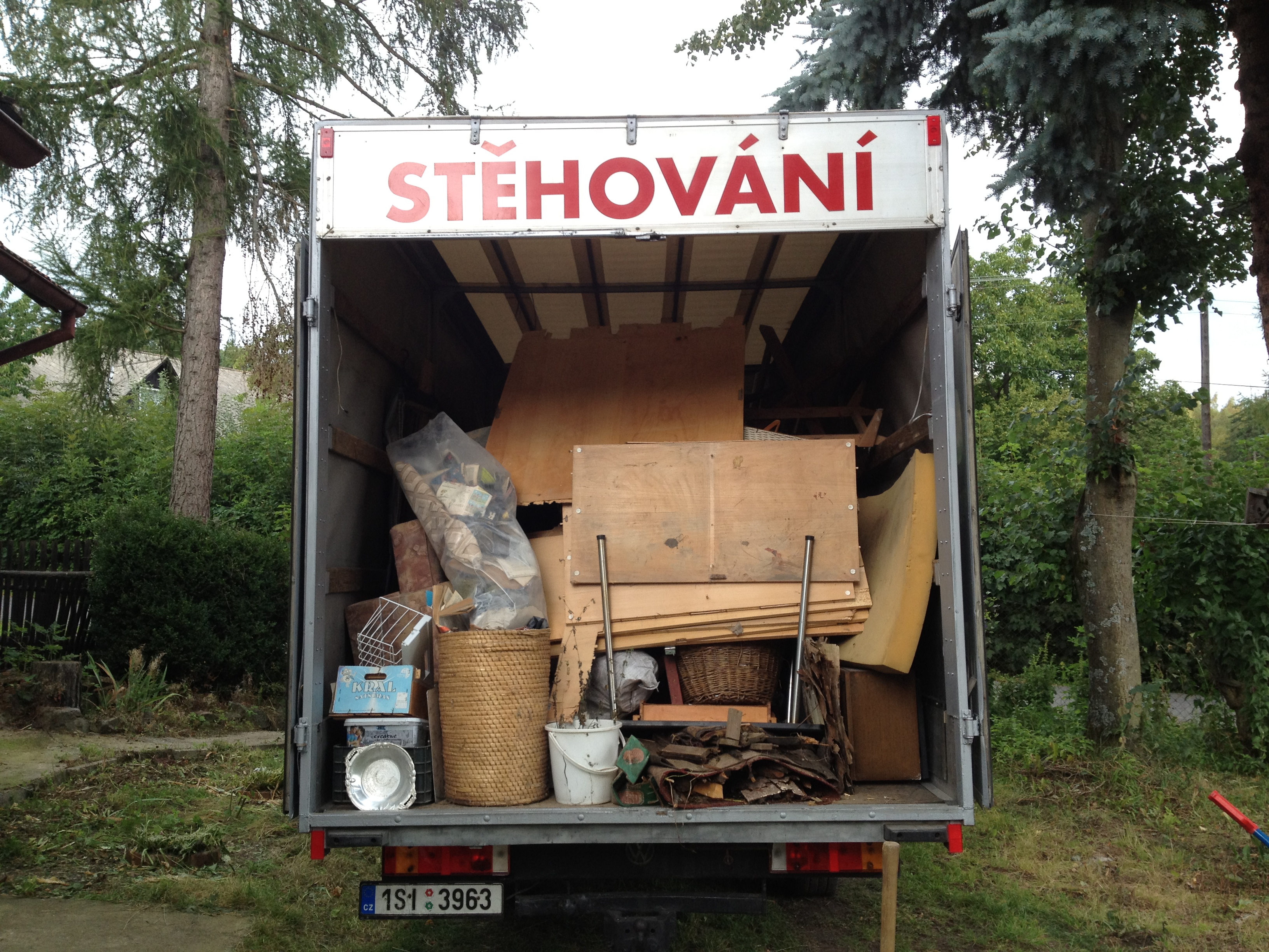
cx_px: 634
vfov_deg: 40.7
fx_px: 1283
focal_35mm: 35
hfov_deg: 52.6
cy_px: 476
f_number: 2.4
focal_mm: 4.28
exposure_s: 1/136
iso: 64
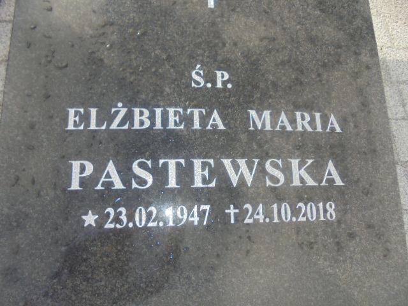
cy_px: 153
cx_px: 204
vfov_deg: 53.1
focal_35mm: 26
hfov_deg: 67.3
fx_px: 306
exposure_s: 1/400
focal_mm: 4.6
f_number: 3.5
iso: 100
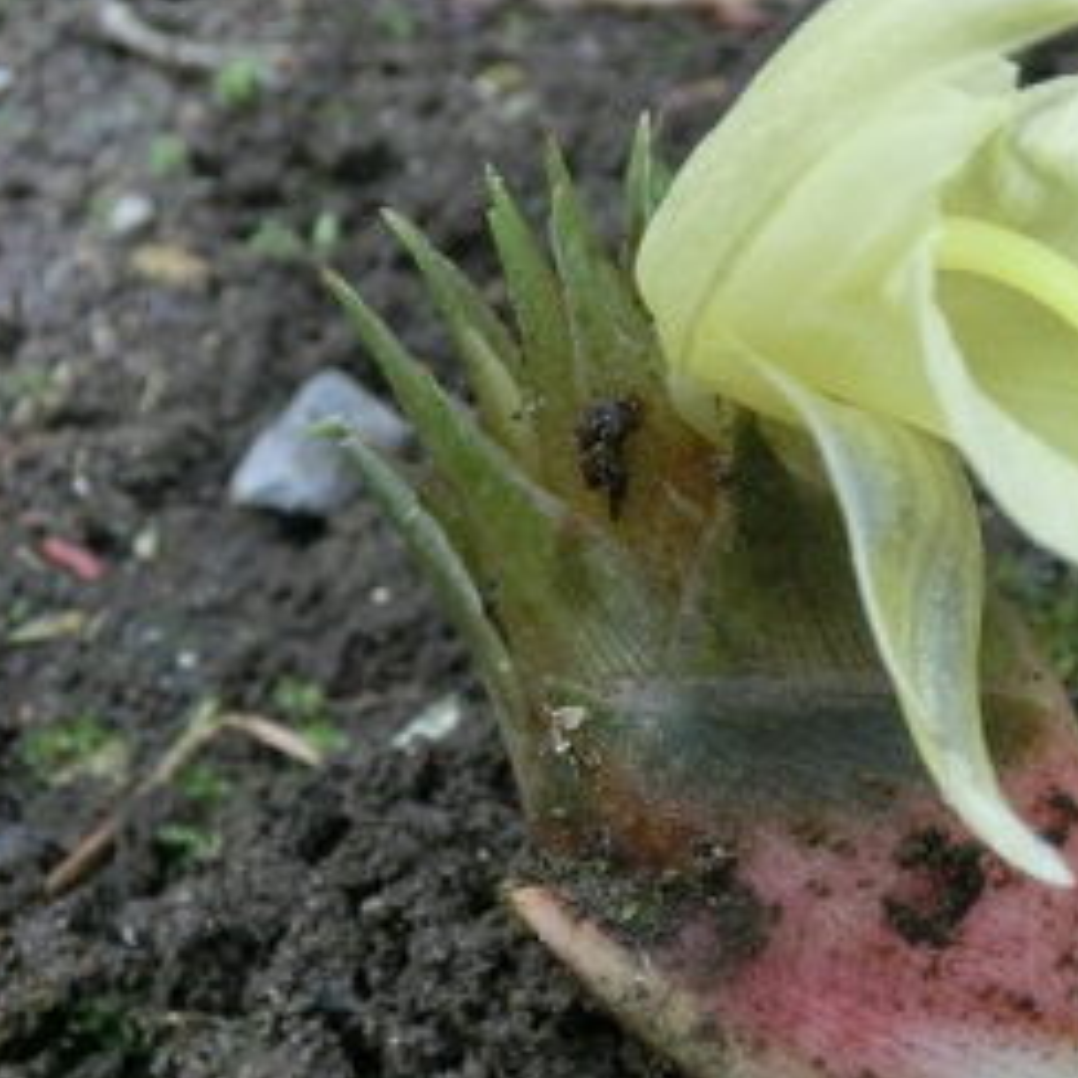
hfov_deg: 28.3
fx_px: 2114
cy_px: 517
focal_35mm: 60
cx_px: 786
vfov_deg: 28.6
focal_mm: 6.5
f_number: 4.1
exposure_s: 1/125
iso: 160
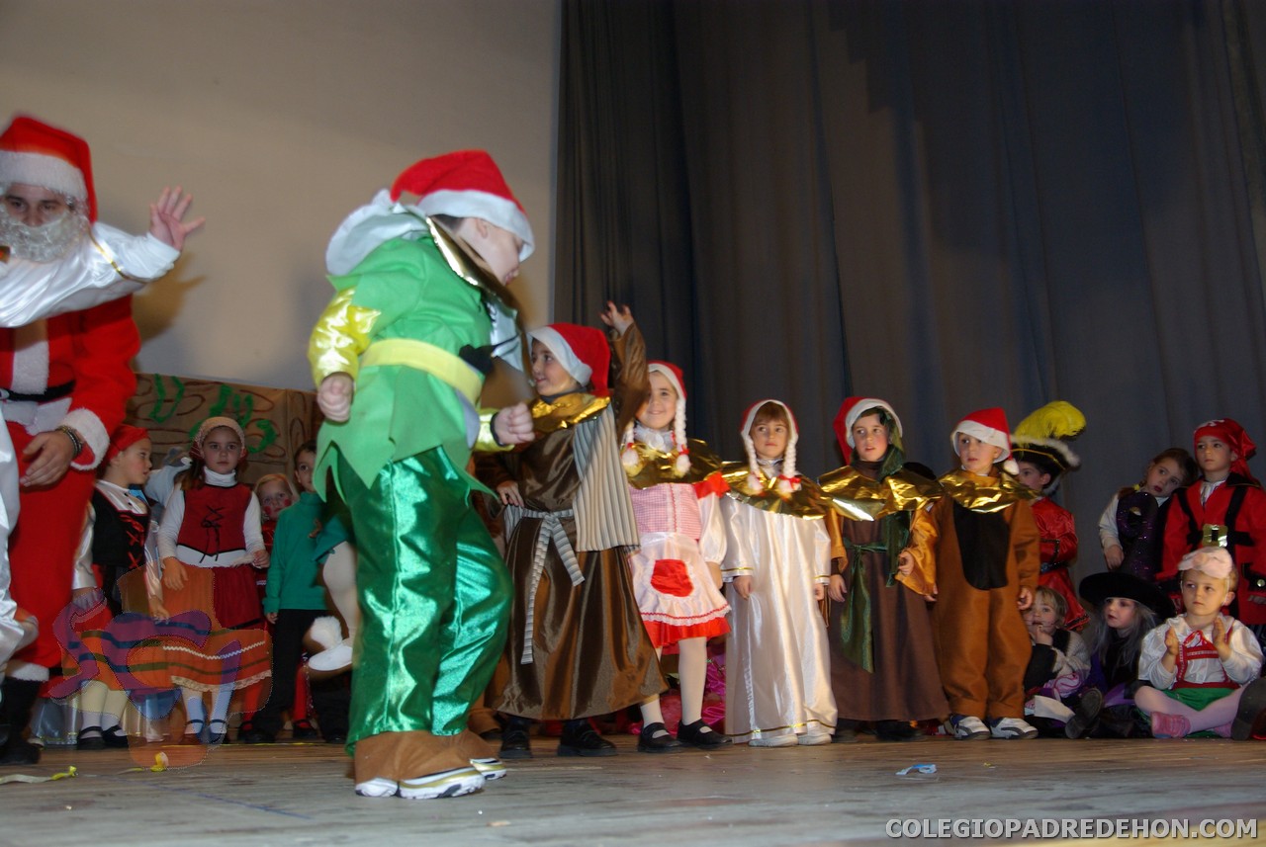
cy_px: 424
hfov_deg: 53.1
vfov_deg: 37.0
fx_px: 1268
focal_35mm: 36
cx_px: 633
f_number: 4.5
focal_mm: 24
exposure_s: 1/45
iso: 400
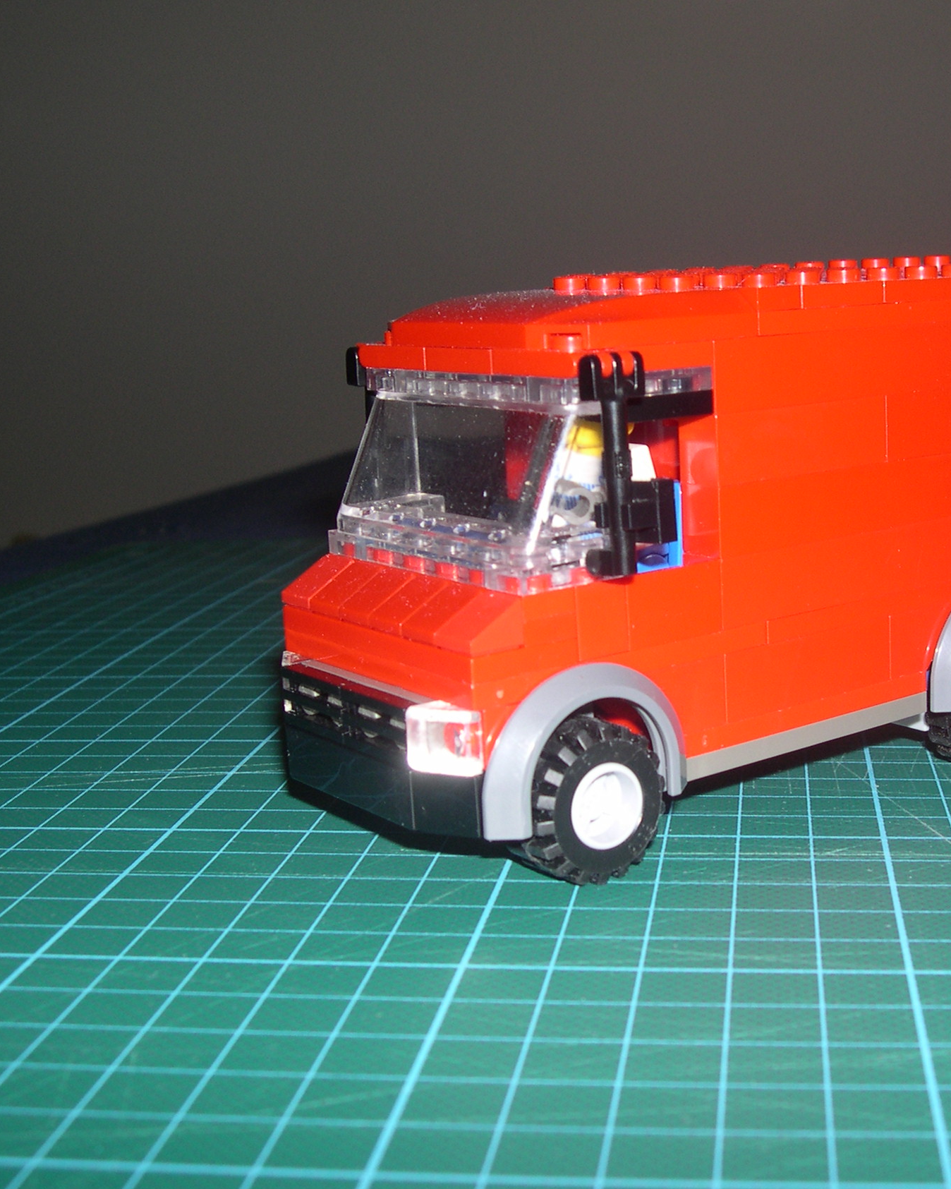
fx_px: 1759
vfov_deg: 37.3
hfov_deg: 29.8
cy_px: 590
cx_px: 708
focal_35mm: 50
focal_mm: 8
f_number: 7.6
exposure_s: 1/60
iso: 100
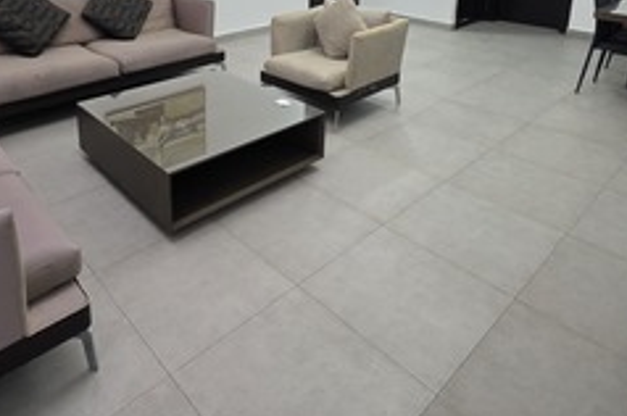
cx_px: 252
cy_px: 41
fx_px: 452
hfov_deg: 68.8
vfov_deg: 44.9
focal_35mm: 26
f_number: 1.9
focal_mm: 2.2
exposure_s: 1/50
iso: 640
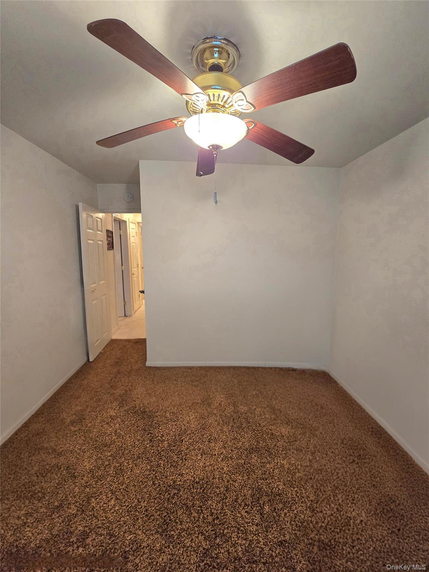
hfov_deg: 89.9
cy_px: 286
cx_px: 214
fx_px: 215
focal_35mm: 13
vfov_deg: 106.2
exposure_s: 1/60.2
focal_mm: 2.2
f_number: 2.2
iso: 400
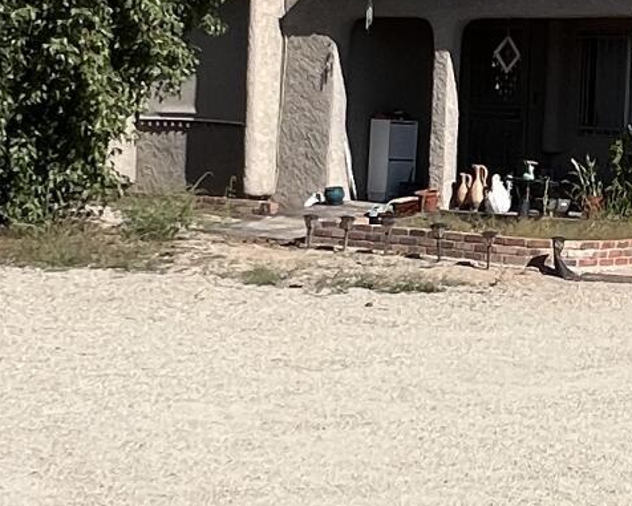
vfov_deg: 19.1
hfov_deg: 22.9
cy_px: 182
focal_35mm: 80
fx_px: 1497
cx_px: 624
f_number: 1.8
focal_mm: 1.57
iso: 32
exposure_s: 1/2732
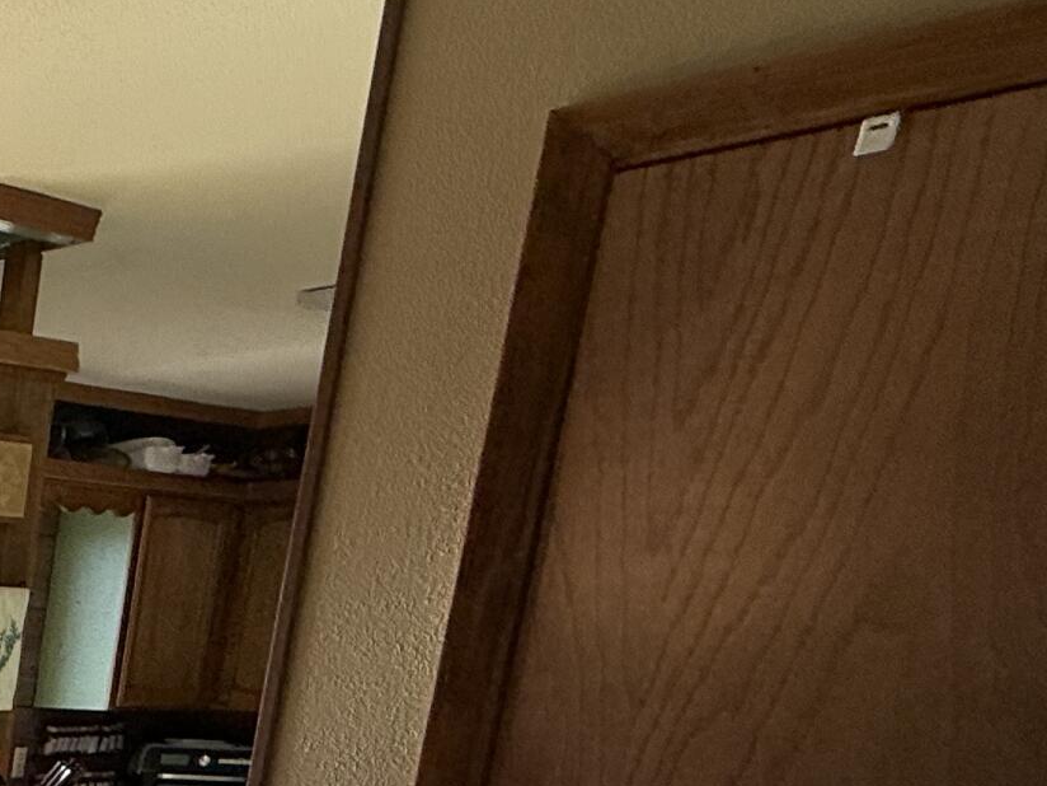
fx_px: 1543
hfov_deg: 24.2
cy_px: 1040
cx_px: -696
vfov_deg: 24.6
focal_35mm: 51
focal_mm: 2.22
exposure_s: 1/336
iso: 64
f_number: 2.2
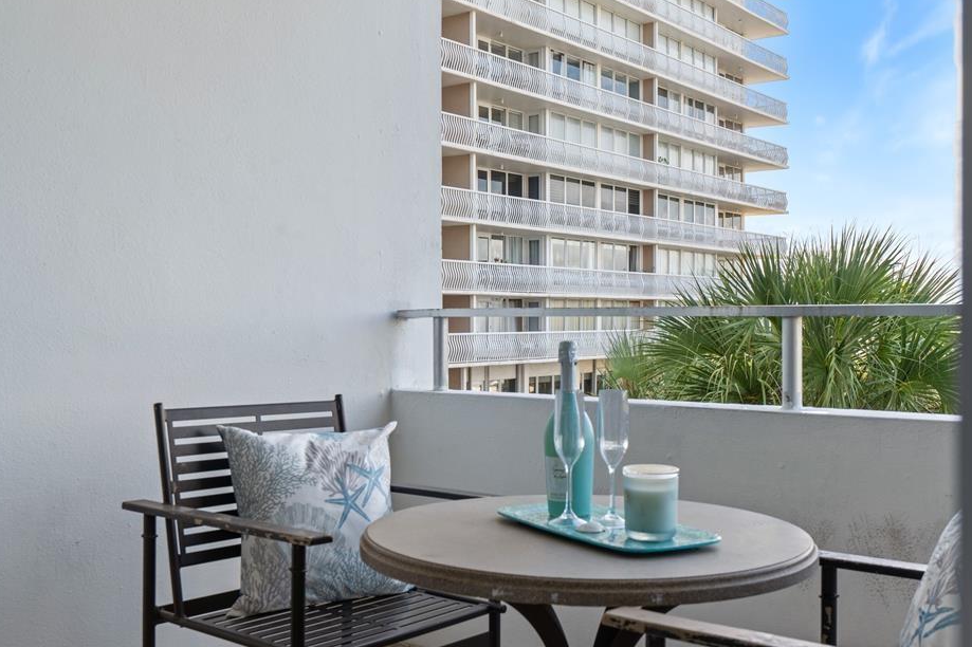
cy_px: 331
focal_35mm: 39
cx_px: 529
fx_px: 1053
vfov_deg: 34.2
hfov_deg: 49.5
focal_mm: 35
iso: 200
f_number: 9
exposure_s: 1/20
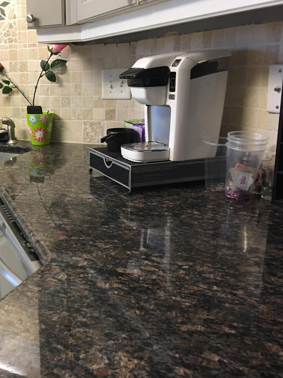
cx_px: 40
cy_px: 188
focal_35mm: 39
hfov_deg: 35.1
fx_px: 425
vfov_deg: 47.9
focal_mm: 4.15
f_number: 2.2
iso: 80
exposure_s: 1/15
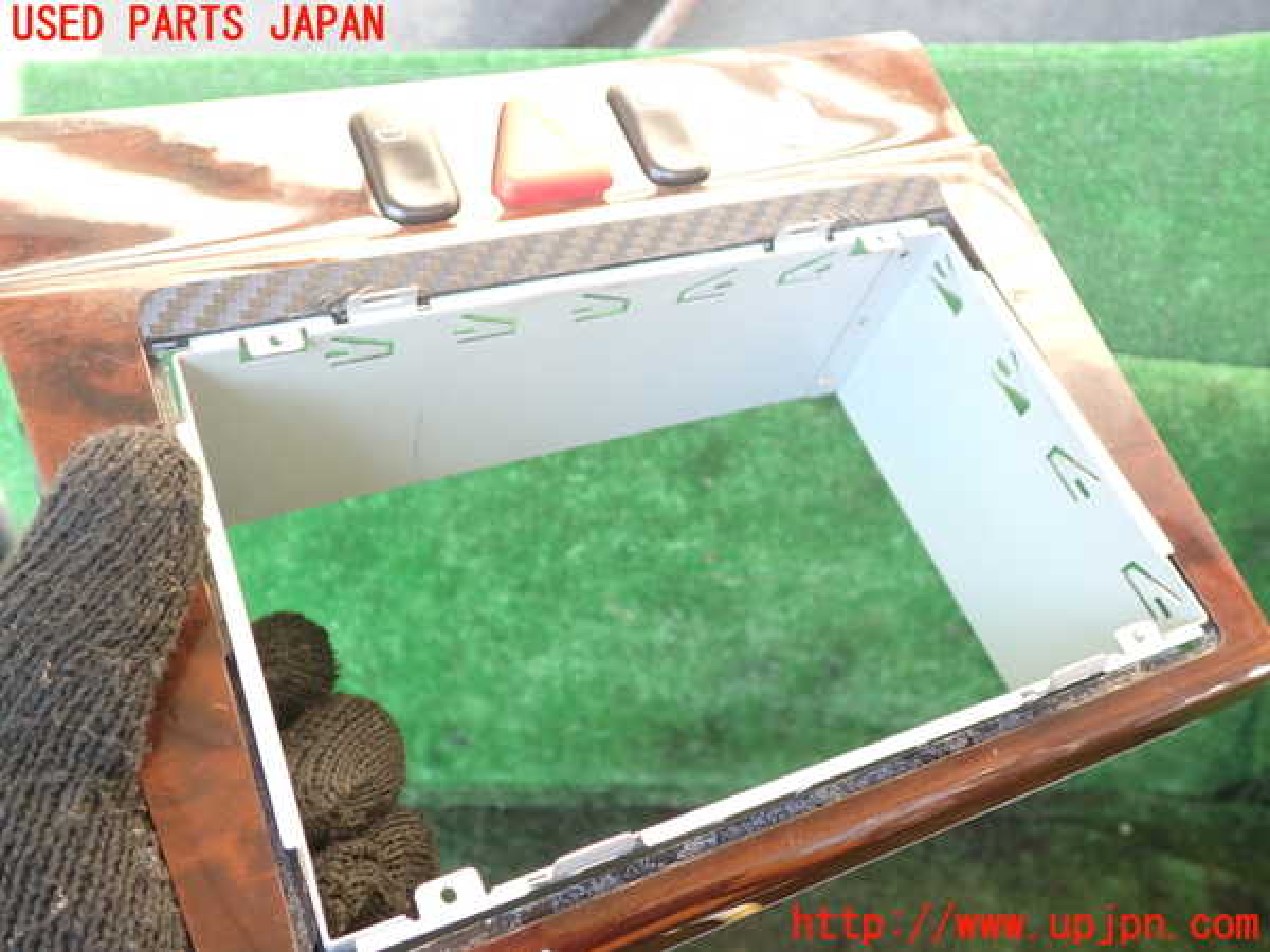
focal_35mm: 30
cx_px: 635
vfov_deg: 46.8
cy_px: 476
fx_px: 1101
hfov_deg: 60.0
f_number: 2.3
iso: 200
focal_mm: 5.4
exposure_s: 1/50
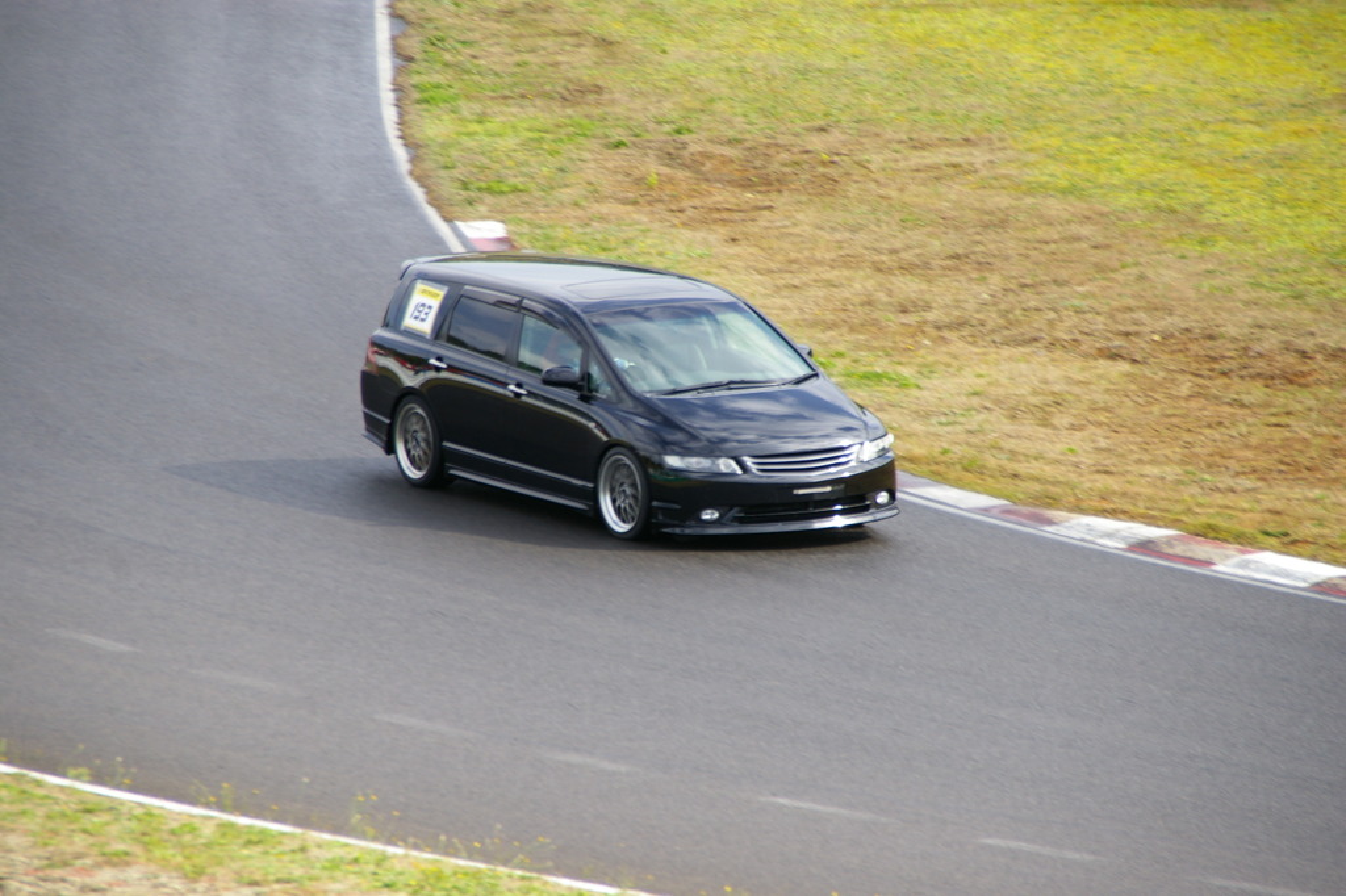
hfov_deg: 7.6
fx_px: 10091
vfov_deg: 5.1
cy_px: 448
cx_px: 673
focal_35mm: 270
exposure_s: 1/250
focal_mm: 180
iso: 200
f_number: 8
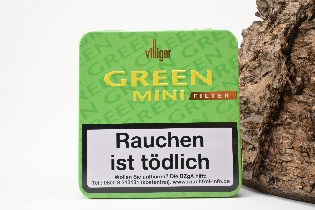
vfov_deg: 36.2
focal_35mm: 37
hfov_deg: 52.2
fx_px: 322
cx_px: 158
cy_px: 105
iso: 640
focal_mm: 24.5
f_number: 22
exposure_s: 1/15
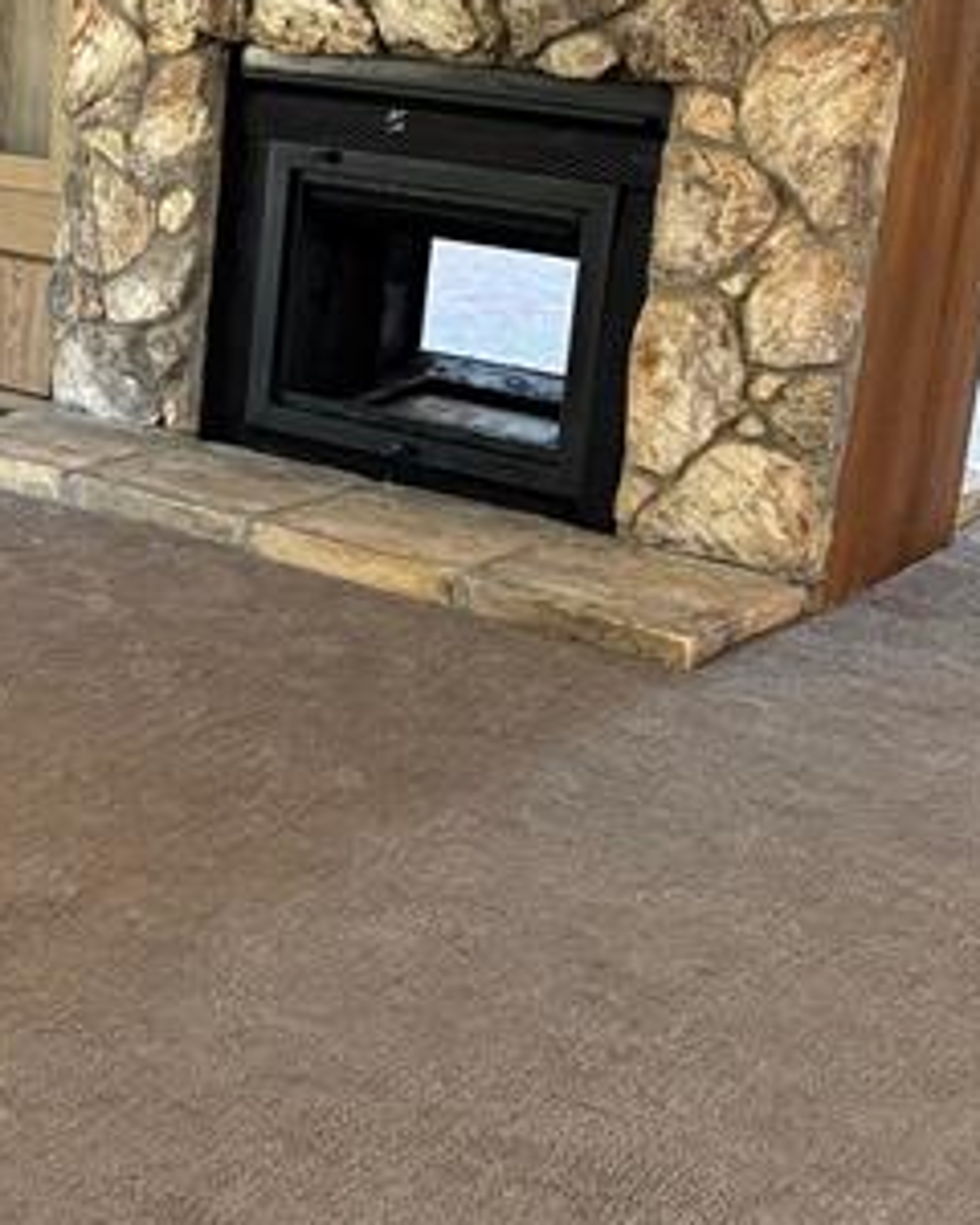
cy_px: 510
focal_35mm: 65
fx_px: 2357
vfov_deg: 29.1
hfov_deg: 21.8
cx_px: -180
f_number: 1.6
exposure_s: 1/60
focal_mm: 5.96
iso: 250
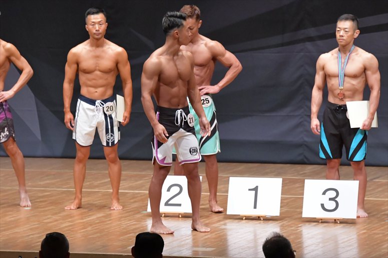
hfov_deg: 7.2
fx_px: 3070
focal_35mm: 285
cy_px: 129
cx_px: 194
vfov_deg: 4.8
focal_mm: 190
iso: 8000
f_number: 5.6
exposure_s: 1/400
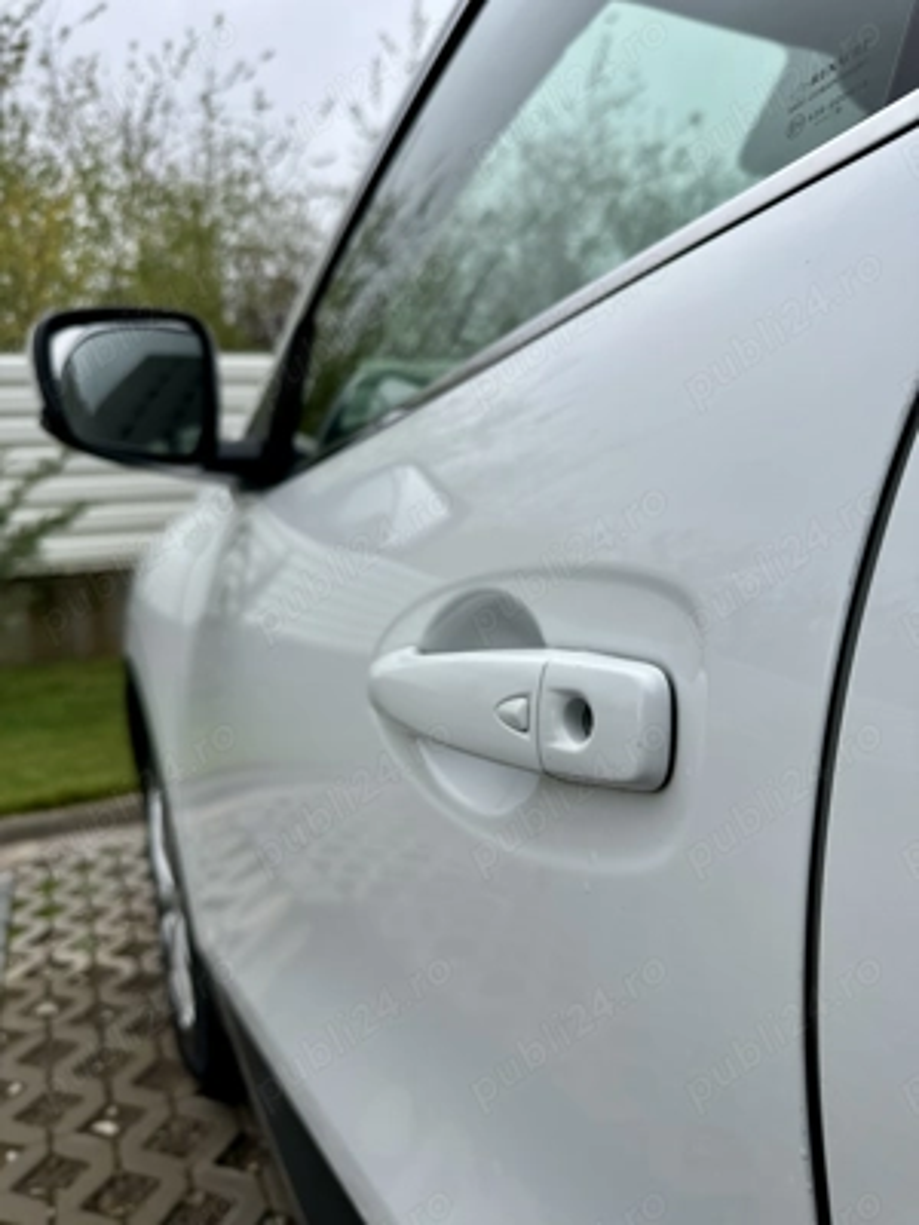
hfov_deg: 56.8
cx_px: 460
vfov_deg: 71.6
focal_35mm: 24
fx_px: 850
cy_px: 612
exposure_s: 1/615
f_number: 1.78
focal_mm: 6.86
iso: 80
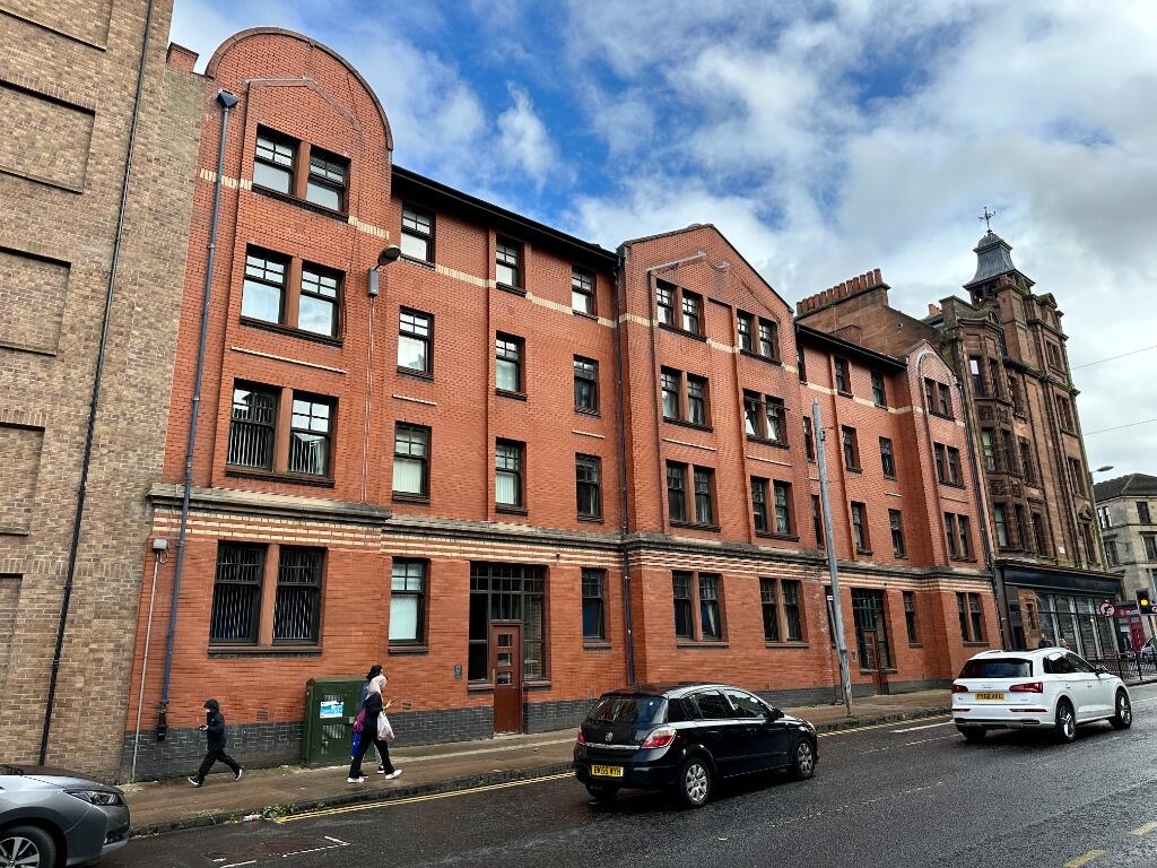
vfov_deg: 56.8
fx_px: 802
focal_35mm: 24
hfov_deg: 71.6
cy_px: 434
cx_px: 578
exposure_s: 1/2070
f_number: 1.78
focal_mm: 6.86
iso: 80
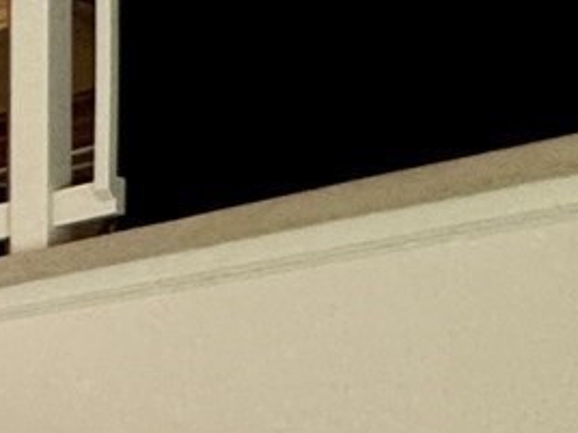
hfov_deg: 11.2
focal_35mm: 107
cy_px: 666
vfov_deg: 13.0
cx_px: -1167
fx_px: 1787
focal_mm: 2.22
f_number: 2.2
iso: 160
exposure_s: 1/120
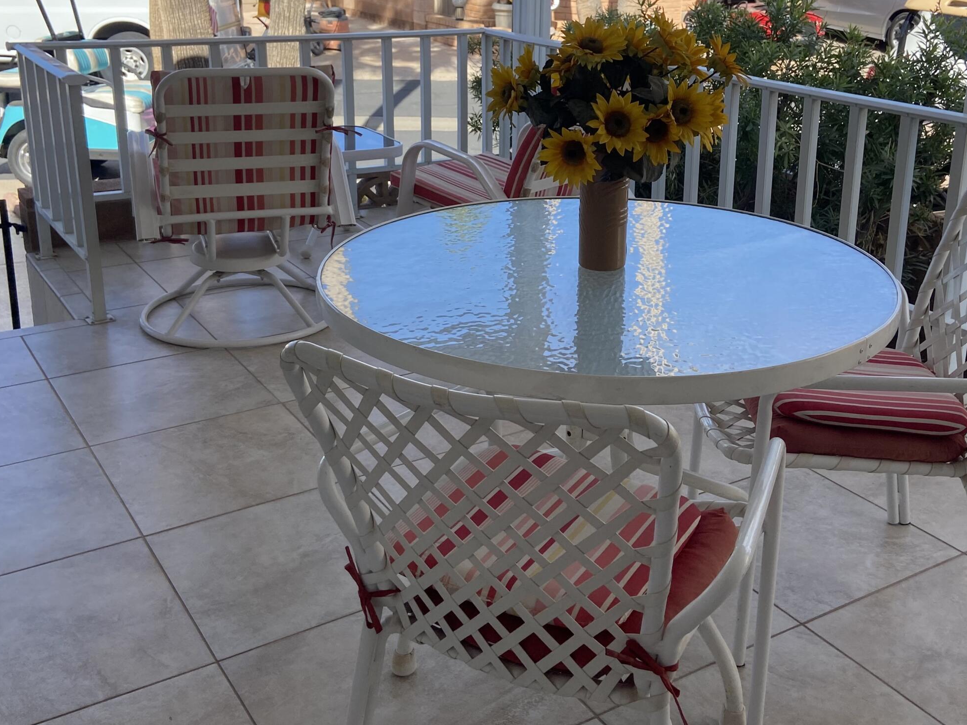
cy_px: 277
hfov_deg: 46.7
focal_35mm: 40
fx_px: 1118
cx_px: 541
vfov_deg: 35.8
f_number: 1.8
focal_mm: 4.25
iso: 32
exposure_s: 1/1287
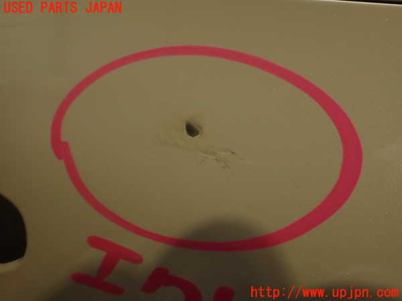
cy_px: 150
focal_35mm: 32
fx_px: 372
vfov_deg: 44.2
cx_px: 201
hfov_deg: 56.8
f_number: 2.4
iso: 100
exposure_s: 1/80
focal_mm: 5.79
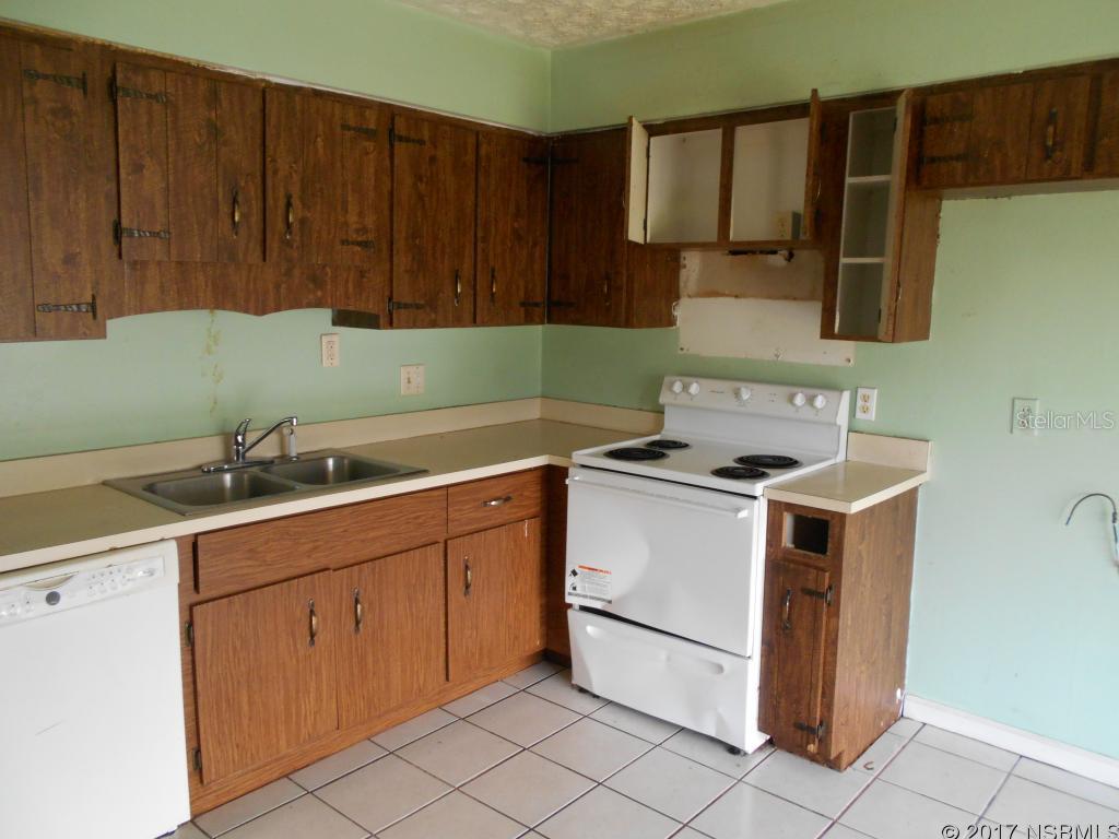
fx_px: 840
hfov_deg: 67.3
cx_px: 560
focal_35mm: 26
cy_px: 420
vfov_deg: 53.1
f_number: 3.2
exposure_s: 1/30
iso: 280
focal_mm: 4.6
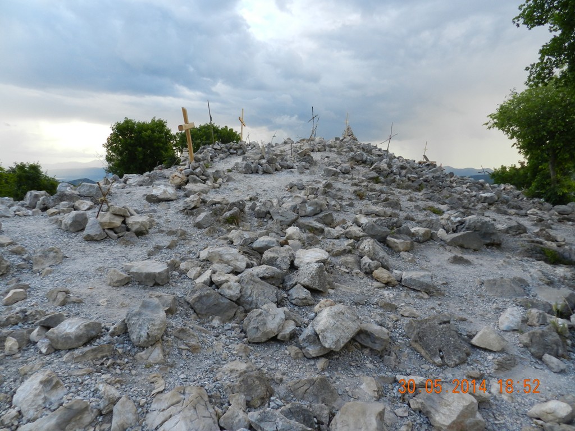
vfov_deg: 58.9
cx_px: 288
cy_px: 216
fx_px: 382
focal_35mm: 23
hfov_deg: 73.9
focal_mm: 4
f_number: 3.4
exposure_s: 1/200
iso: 160
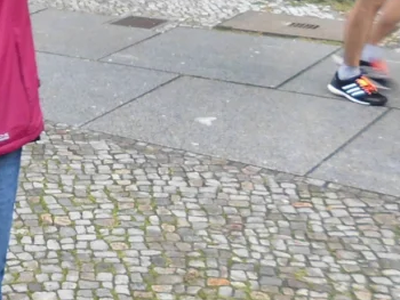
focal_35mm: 76
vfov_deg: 19.1
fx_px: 879
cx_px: -153
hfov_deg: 22.3
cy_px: 30
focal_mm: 4.6
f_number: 3.2
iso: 100
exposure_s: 1/60
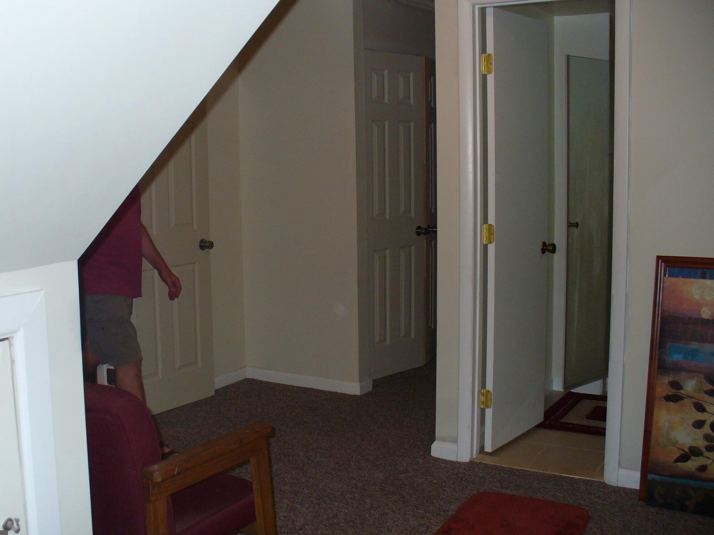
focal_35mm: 42
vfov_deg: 34.3
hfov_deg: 44.7
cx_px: 314
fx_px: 866
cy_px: 259
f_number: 2.8
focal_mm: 6.1
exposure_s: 1/30
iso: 100
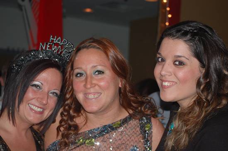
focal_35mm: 82
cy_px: 76
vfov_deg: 16.5
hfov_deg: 24.6
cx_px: 114
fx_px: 522
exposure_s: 1/60
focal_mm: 55
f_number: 4
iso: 400
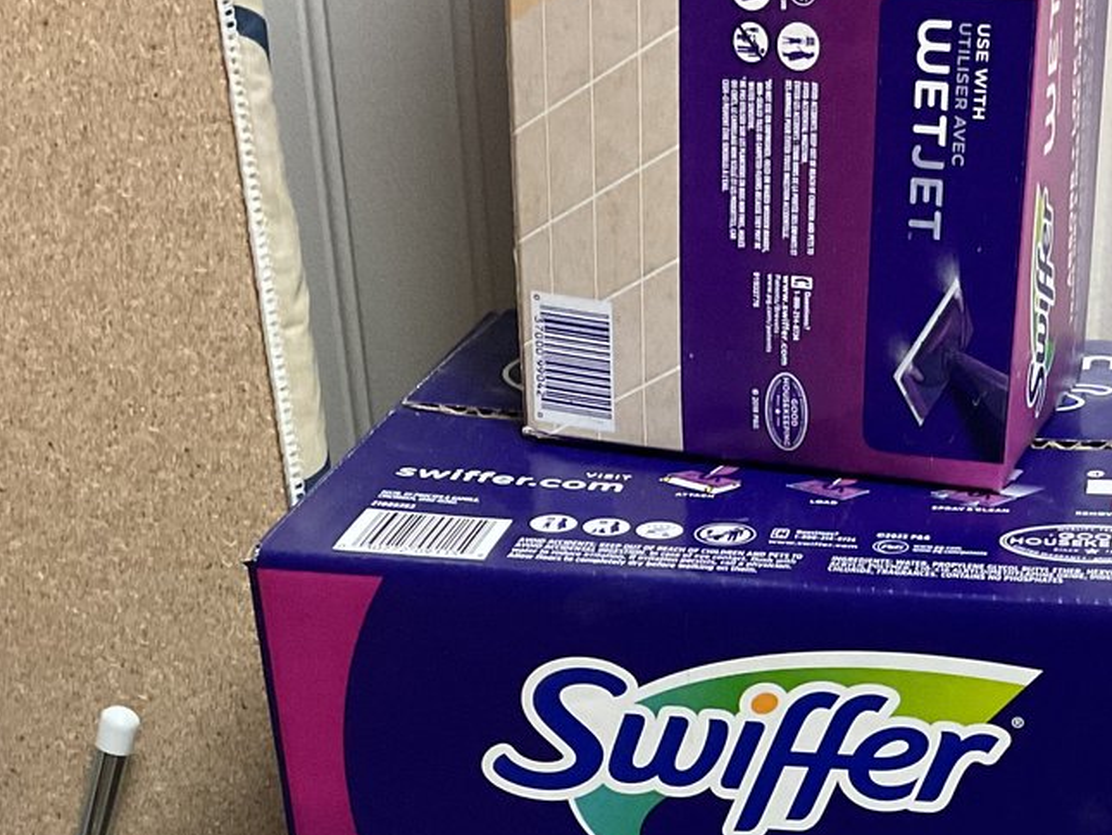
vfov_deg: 20.4
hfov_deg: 28.2
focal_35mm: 68
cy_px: 957
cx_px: 822
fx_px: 2185
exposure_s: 1/60
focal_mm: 3
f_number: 1.8
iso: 250
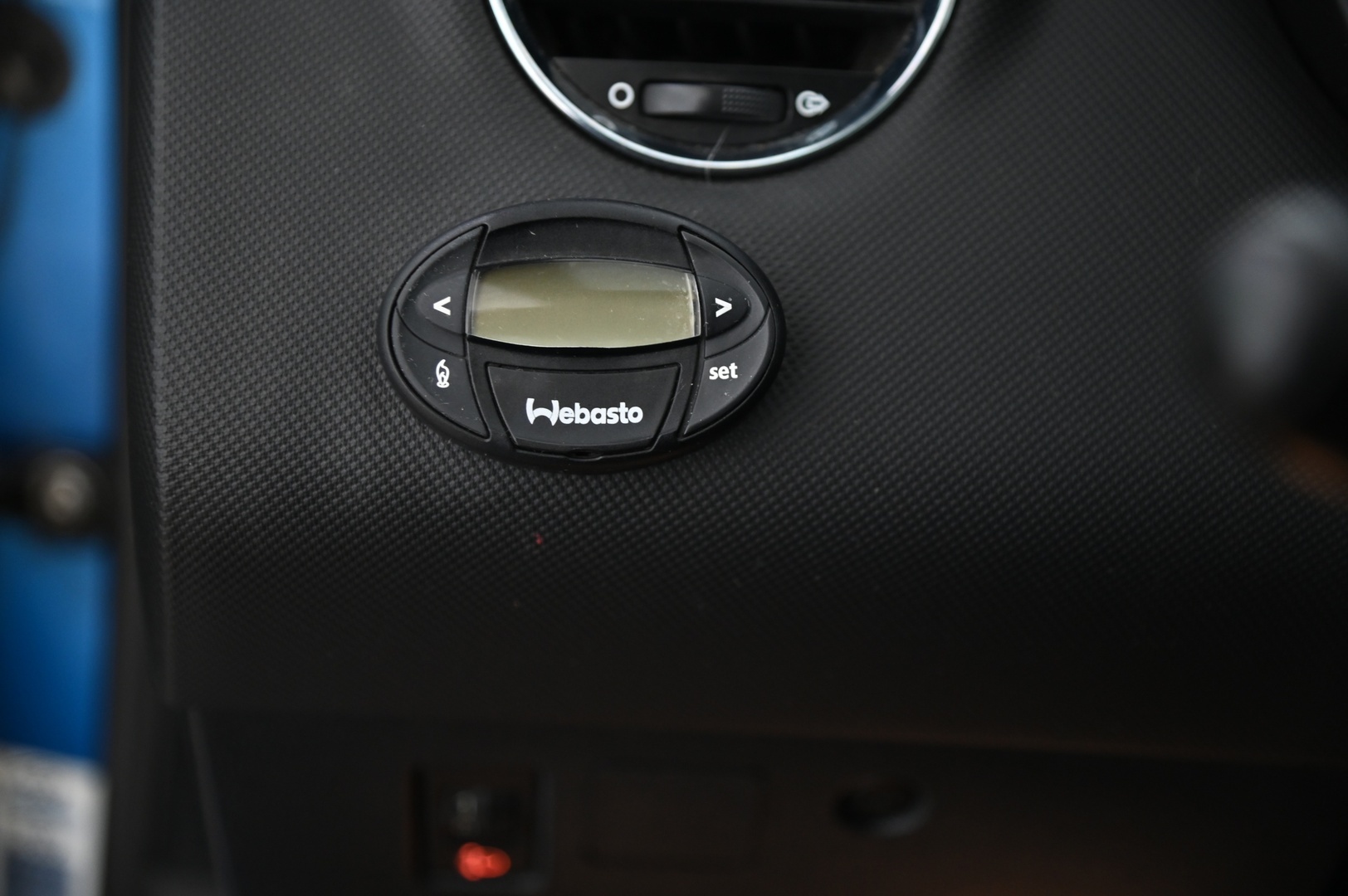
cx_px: 674
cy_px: 448
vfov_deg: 19.4
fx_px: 2619
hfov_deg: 28.9
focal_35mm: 70
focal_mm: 70
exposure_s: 1/15
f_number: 4
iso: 2000
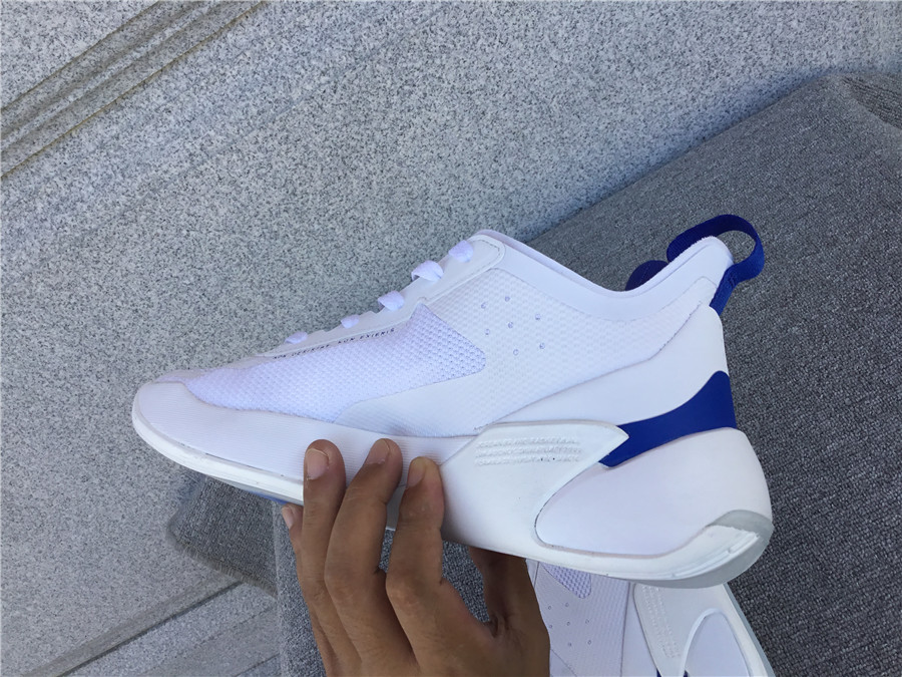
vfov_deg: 45.4
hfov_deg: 58.4
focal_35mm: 31
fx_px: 808
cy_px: 338
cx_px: 451
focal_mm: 3.3
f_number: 2.4
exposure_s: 1/268
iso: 25
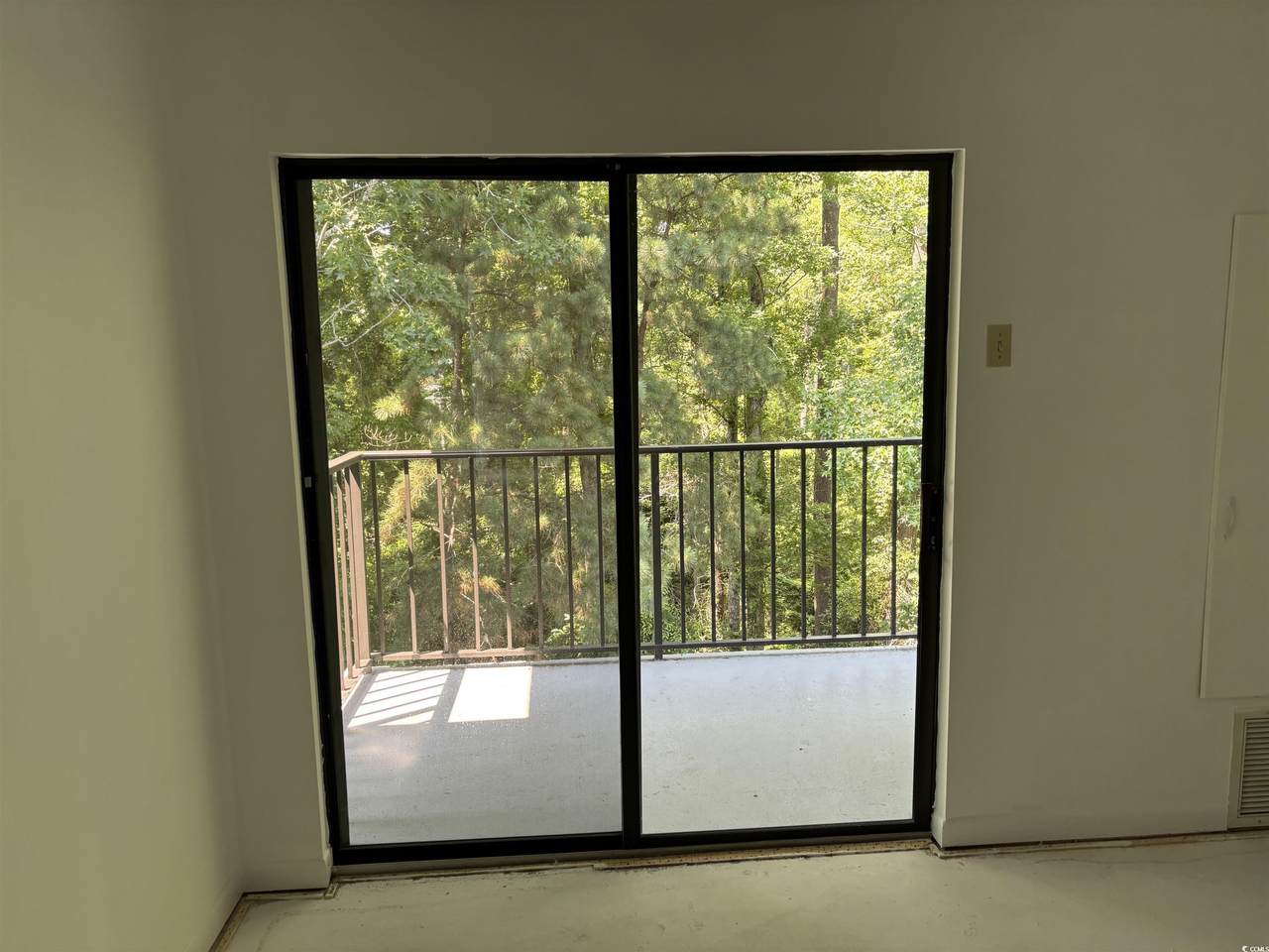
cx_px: 634
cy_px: 476
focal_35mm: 26
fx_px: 953
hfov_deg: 67.3
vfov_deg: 53.1
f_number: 1.6
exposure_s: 1/121
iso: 80
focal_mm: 5.96
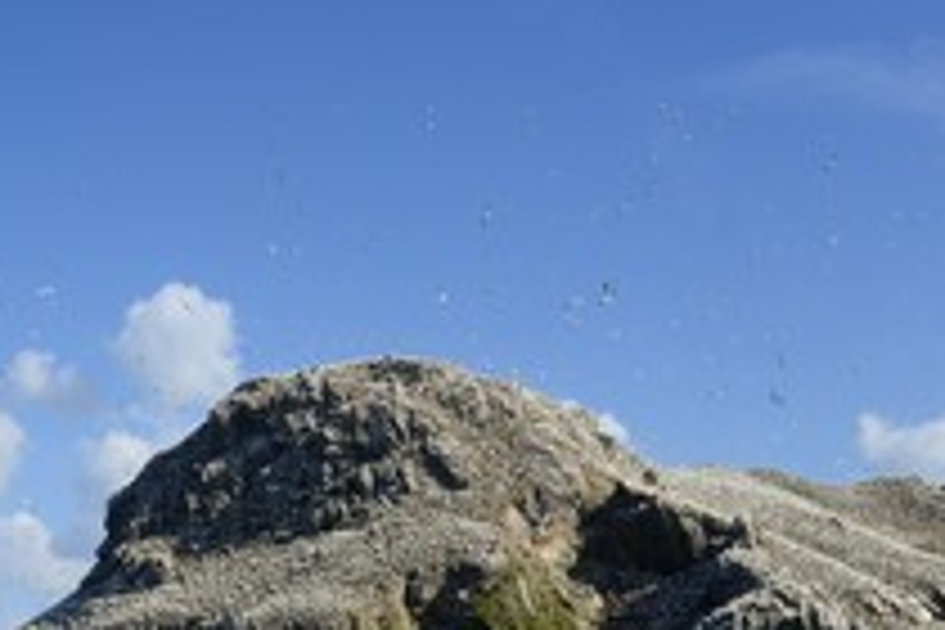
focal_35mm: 80
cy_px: 518
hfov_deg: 25.1
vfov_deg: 16.9
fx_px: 2100
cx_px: 234
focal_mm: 40
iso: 800
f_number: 11
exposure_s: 1/1600
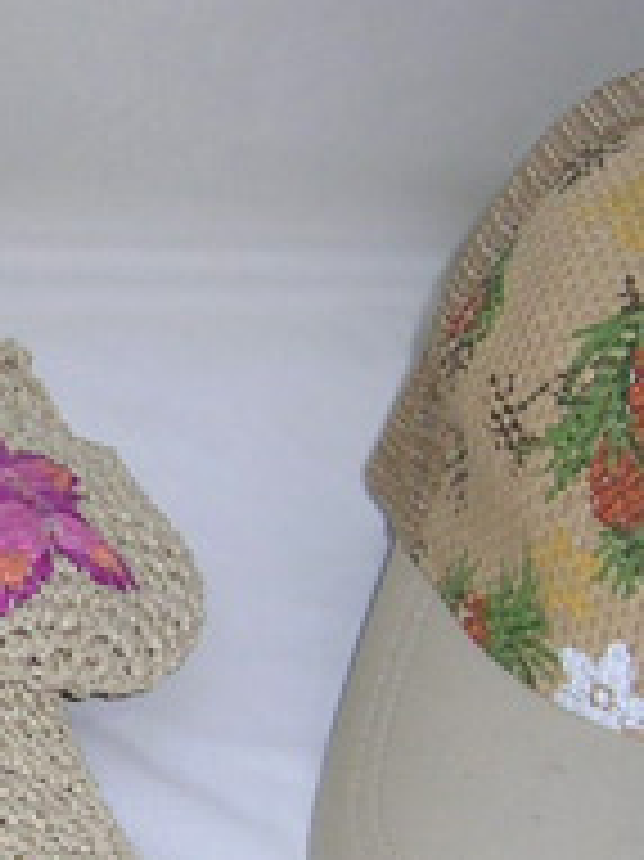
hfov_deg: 13.2
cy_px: 536
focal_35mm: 110
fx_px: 2732
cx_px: -90
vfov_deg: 17.9
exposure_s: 1/60.1
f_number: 2.8
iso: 50
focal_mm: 5.4
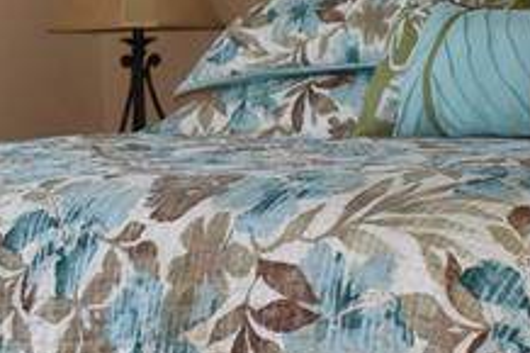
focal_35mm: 162
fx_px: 2388
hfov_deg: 12.6
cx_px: 112
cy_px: 71
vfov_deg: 8.4
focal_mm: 23
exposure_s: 1/200
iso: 800
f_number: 4.5
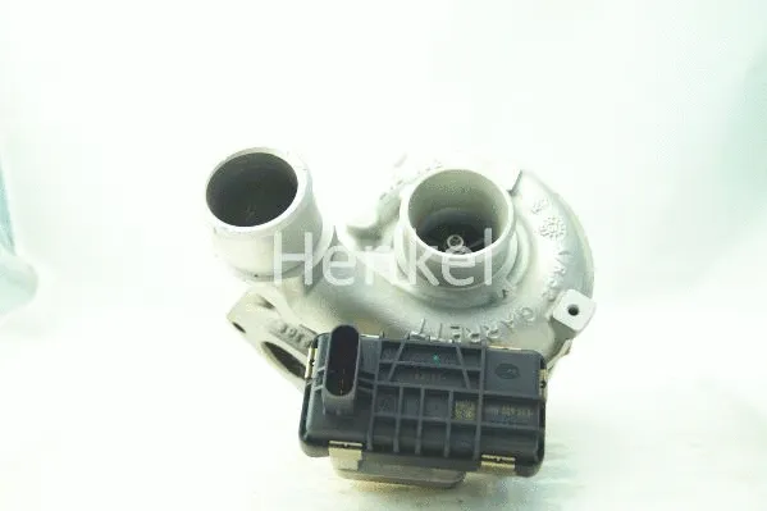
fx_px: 958
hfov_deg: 43.6
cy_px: 256
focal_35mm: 45
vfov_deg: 29.8
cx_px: 384
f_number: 4.5
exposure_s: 1/160
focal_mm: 30
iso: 250
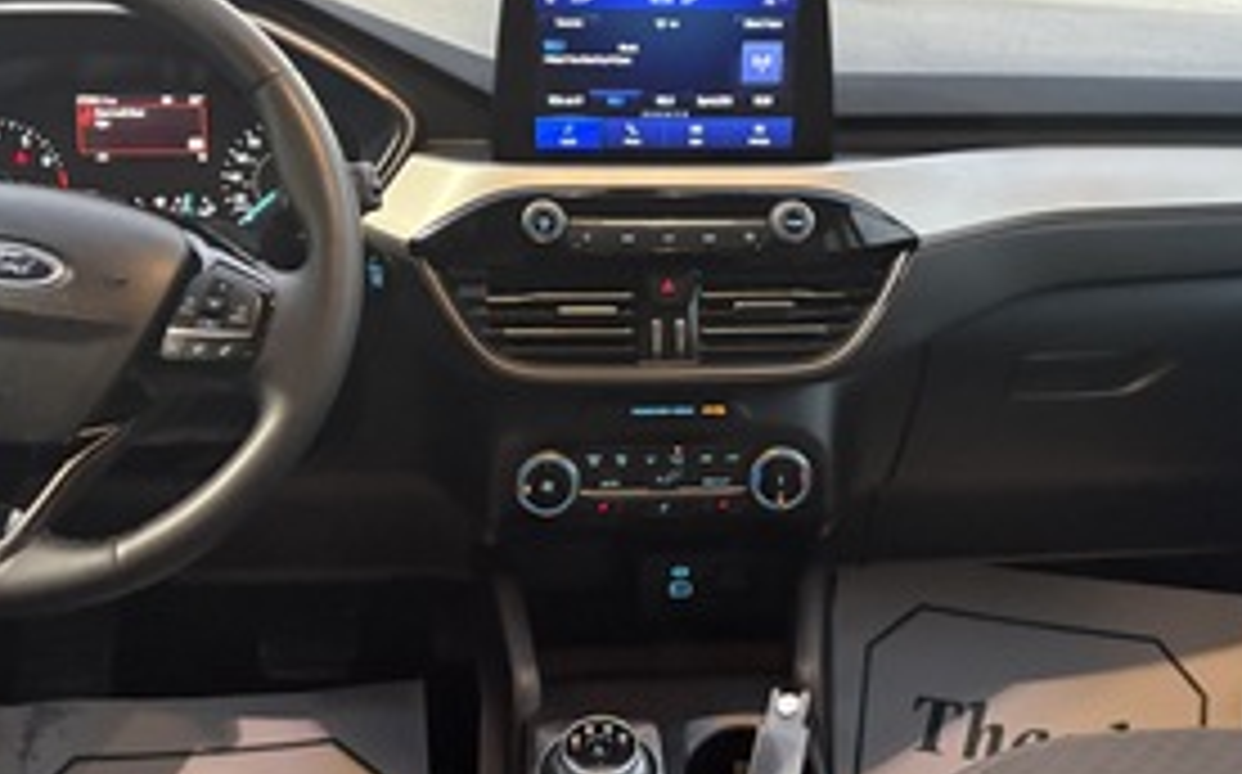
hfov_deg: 47.2
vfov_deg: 30.4
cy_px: 322
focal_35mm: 42
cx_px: 652
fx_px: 1420
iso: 500
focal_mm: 5.96
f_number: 1.6
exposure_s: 1/50
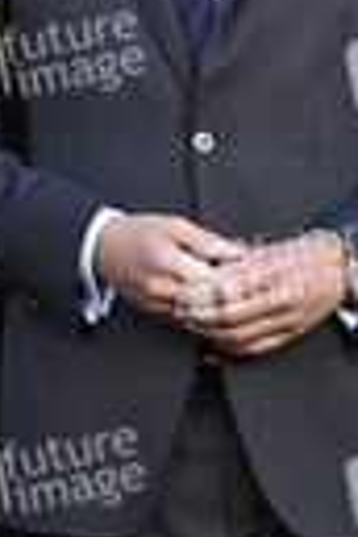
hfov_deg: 3.8
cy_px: -42
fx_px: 5295
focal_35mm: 355
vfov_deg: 5.8
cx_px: -489
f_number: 7.1
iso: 3200
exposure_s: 1/1000
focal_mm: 102
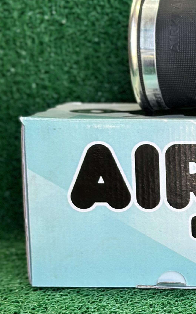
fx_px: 1043
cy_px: 207
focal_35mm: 122
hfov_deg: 10.4
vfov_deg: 17.1
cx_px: 281
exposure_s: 1/100
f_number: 1.78
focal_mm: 6.86
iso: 80
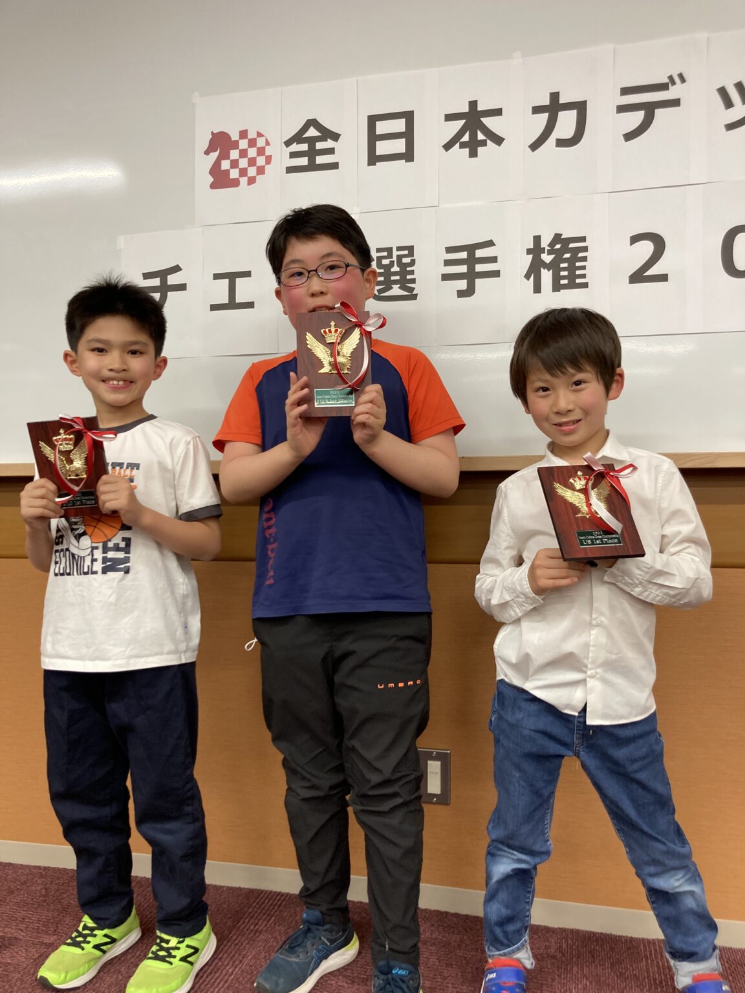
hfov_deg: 49.7
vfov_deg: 63.4
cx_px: 372
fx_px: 803
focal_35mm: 28
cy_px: 496
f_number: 1.8
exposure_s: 1/50
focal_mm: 3.99
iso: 80
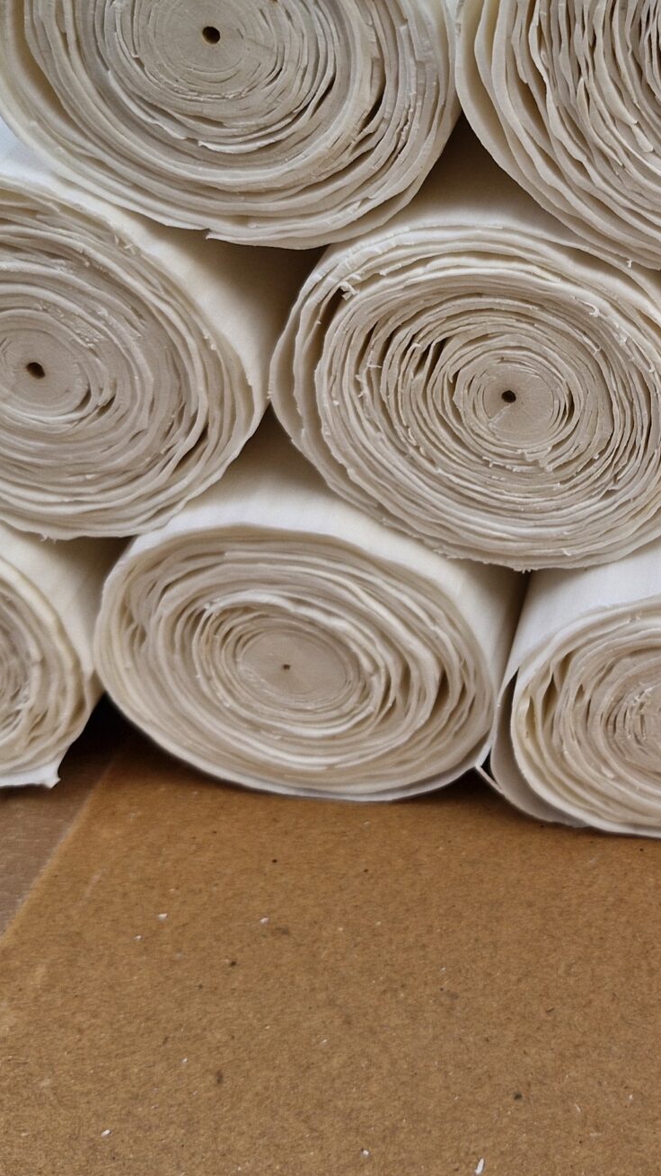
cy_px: 445
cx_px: 762
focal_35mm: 49
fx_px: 1527
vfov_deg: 41.8
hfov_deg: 22.7
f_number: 1.8
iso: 50
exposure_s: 1/197
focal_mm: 5.54
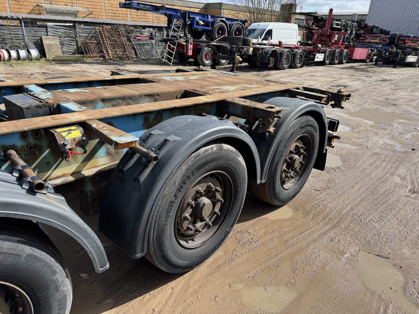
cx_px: 210
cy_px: 157
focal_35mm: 24
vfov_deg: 56.8
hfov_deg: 71.6
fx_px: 291
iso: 80
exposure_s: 1/3096
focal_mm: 6.76
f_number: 1.78
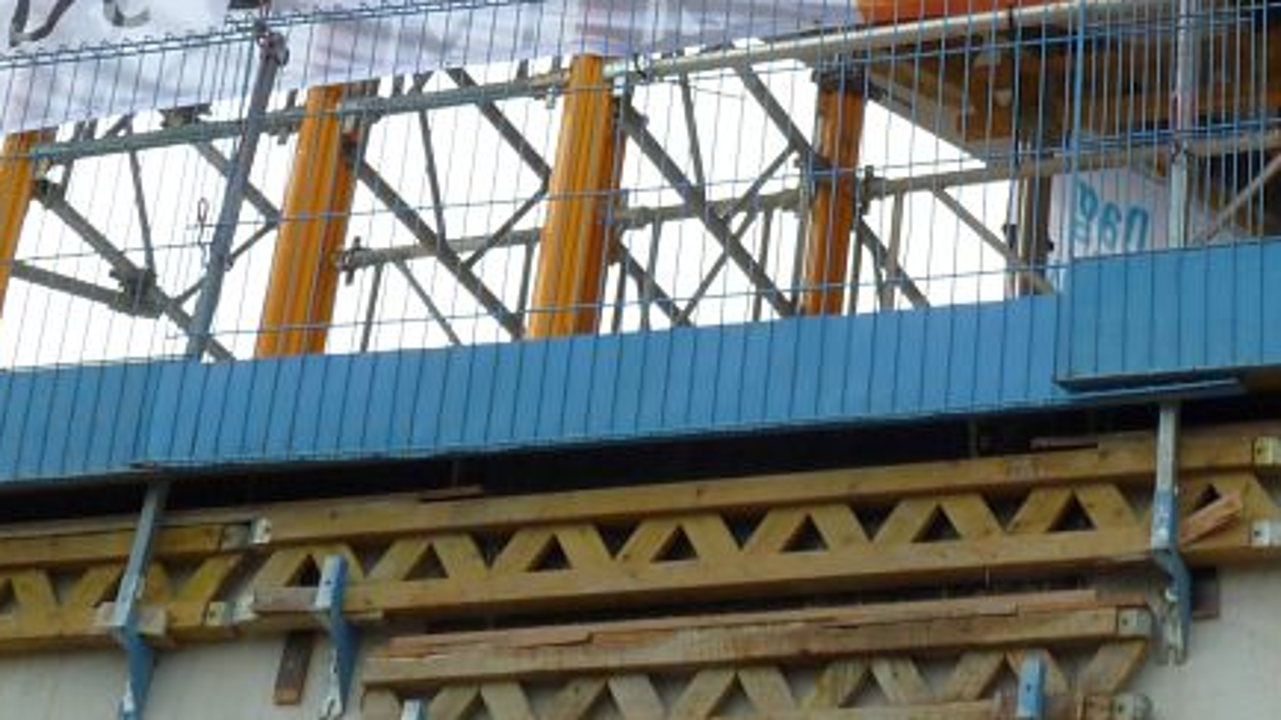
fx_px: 3668
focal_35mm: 108
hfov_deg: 19.6
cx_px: 1004
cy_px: -390
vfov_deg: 10.8
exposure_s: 1/500
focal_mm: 6.9
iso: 80
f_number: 4
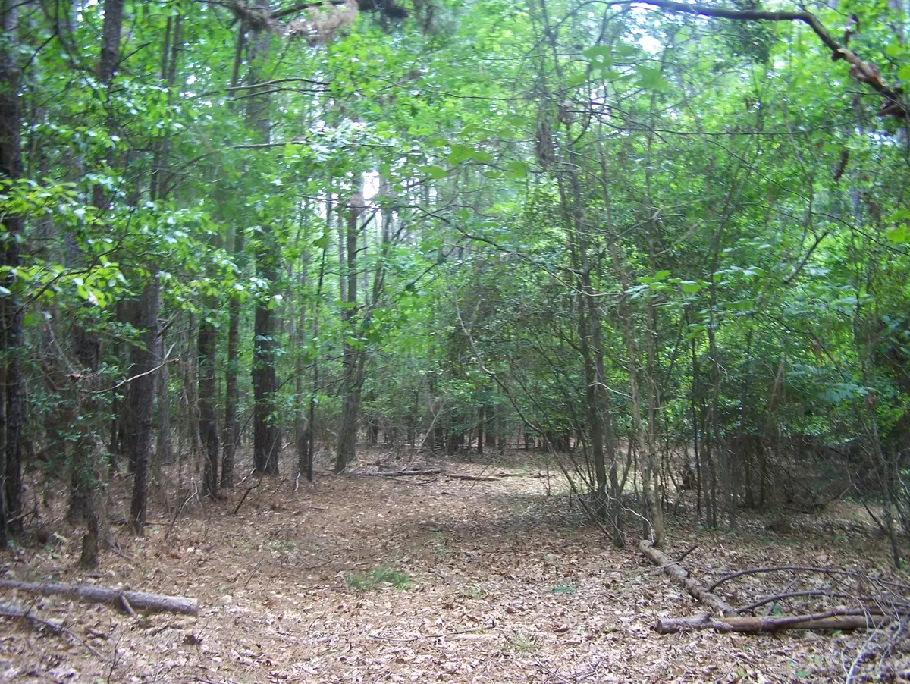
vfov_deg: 37.8
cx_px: 455
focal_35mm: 38
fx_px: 1000
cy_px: 342
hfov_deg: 48.9
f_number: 2.8
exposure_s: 1/30
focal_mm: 6.3
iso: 125
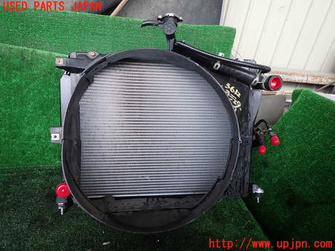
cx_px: 168
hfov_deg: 69.4
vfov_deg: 54.9
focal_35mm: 25
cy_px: 126
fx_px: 242
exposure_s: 1/60
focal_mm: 4.5
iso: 125
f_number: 2
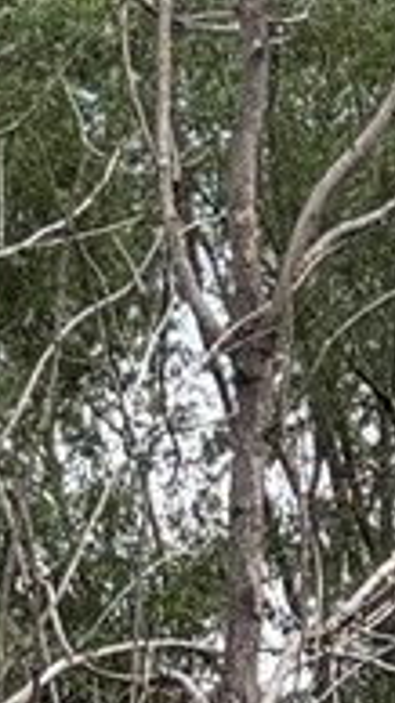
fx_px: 5572
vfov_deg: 6.7
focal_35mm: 299
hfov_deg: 3.8
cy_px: 1852
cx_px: -1381
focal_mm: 5.96
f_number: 1.6
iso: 50
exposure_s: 1/2639
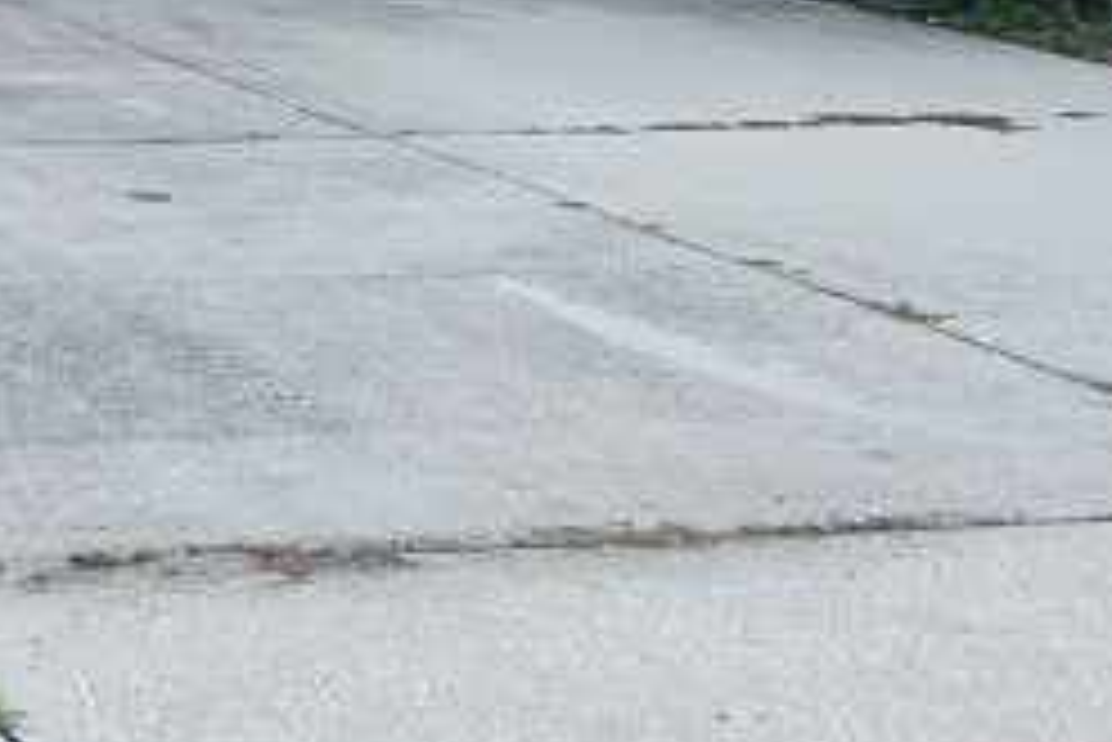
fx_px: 3461
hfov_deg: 15.8
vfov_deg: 11.9
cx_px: -837
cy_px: -265
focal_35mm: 112
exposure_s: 1/1299
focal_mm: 4.25
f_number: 1.8
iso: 25
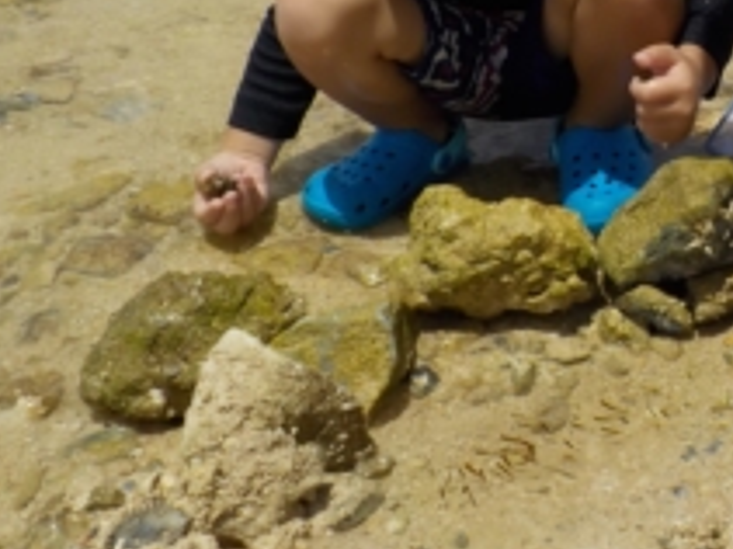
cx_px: 716
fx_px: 1503
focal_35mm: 71
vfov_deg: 20.1
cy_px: 9
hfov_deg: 26.1
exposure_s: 1/800
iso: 125
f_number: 6.6
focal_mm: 4.1
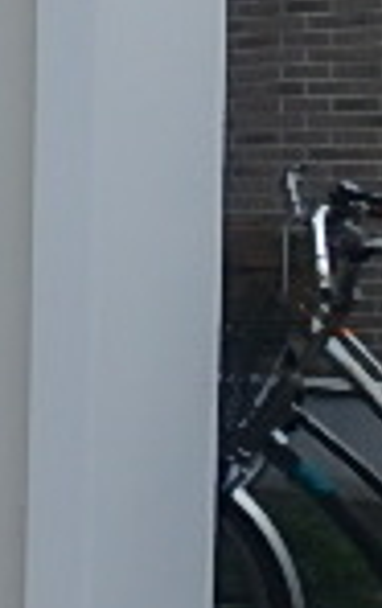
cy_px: 275
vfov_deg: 21.6
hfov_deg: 10.5
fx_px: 1593
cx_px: -694
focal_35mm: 96
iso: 125
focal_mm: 3.7
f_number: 3.5
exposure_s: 1/500
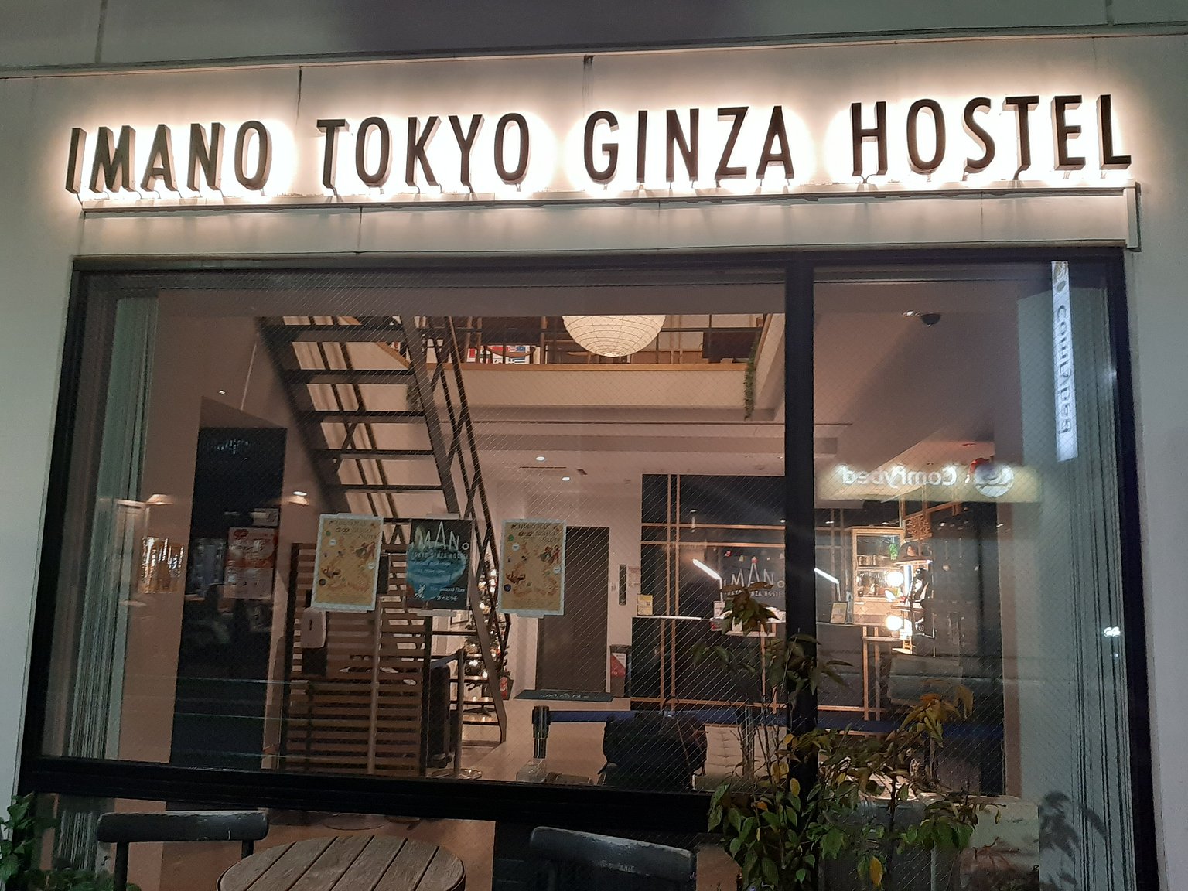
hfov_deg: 67.3
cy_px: 446
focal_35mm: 26
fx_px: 892
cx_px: 594
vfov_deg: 53.1
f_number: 1.7
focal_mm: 3.93
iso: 250
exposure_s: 1/50
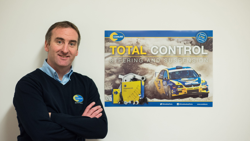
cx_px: 125
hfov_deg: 23.7
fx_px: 597
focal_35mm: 90
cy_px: 66
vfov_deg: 13.4
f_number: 3.2
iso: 1250
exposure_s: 1/200
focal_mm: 85
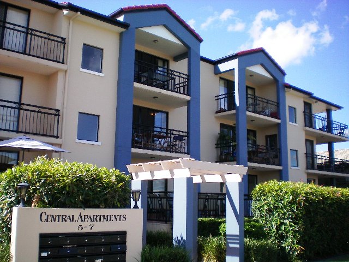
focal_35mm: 38
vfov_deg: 37.7
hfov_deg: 49.0
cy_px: 131
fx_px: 383
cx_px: 174
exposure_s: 1/500
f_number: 3.1
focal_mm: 6.3
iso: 64
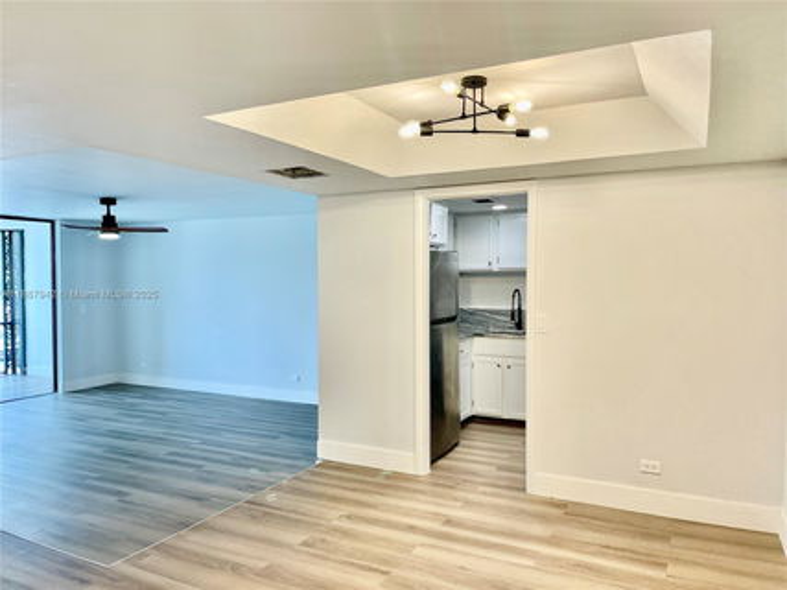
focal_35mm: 25
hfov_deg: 69.4
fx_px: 568
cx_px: 394
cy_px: 295
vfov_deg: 54.9
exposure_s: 1/120
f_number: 1.6
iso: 64
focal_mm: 5.1
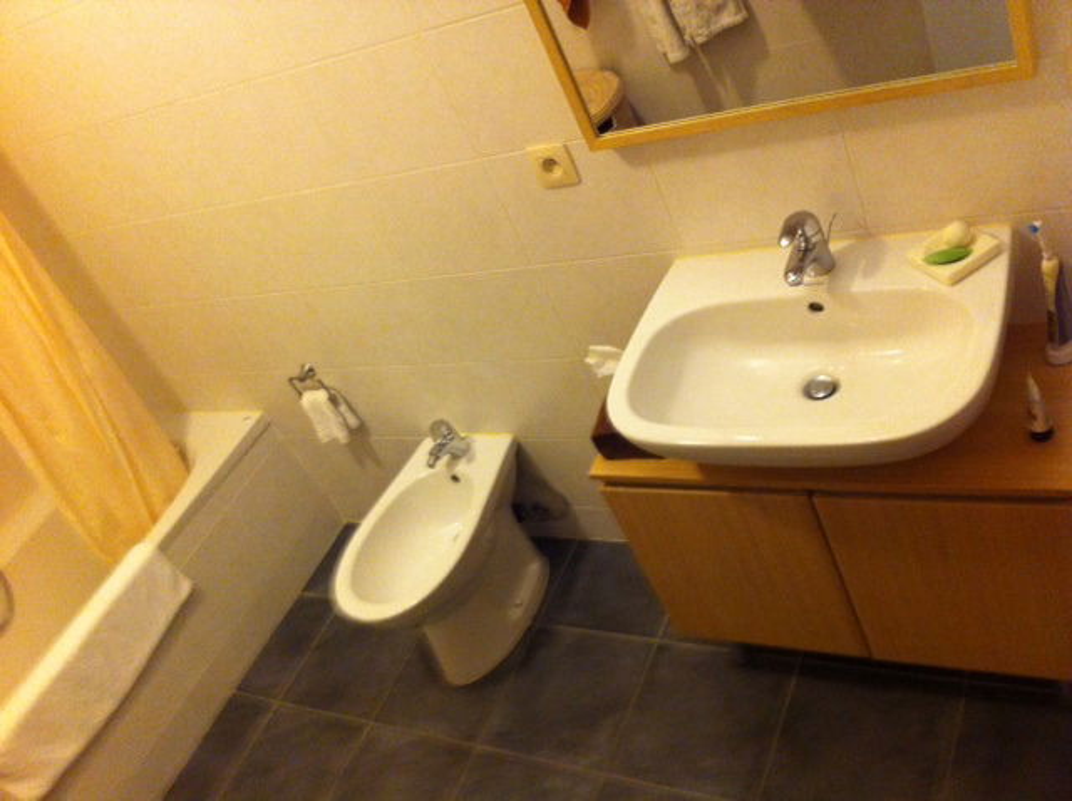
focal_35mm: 35
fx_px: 1082
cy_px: 400
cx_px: 536
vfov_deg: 40.6
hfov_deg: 52.7
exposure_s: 1/15
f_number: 2.8
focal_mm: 3.85
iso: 250
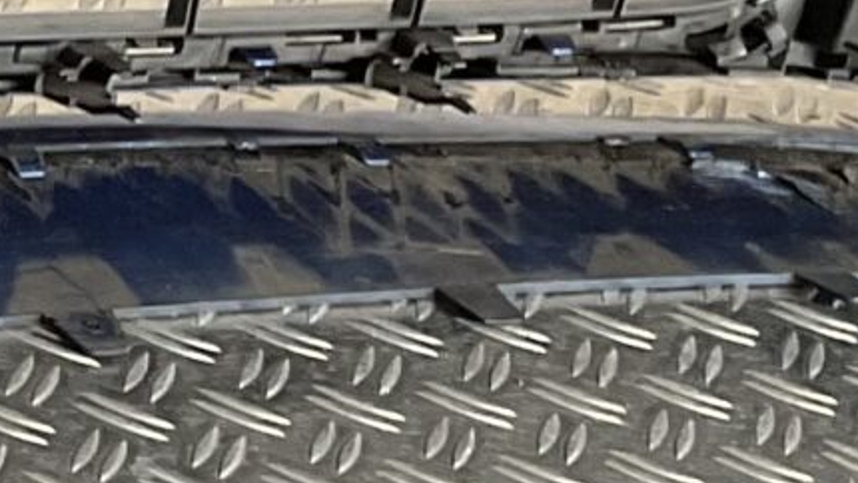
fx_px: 4278
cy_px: 220
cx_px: -840
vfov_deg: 6.5
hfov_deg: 10.5
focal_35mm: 188
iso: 80
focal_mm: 3
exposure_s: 1/60
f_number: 1.8
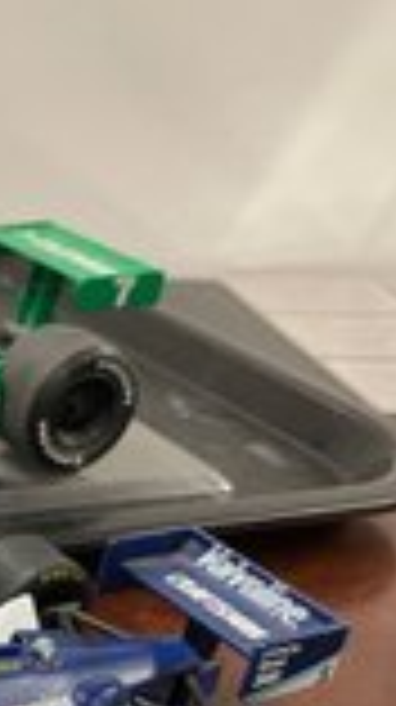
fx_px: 1160
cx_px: -263
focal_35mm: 62
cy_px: 528
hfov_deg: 16.8
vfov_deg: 33.2
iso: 160
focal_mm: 4.2
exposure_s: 1/60
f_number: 1.6
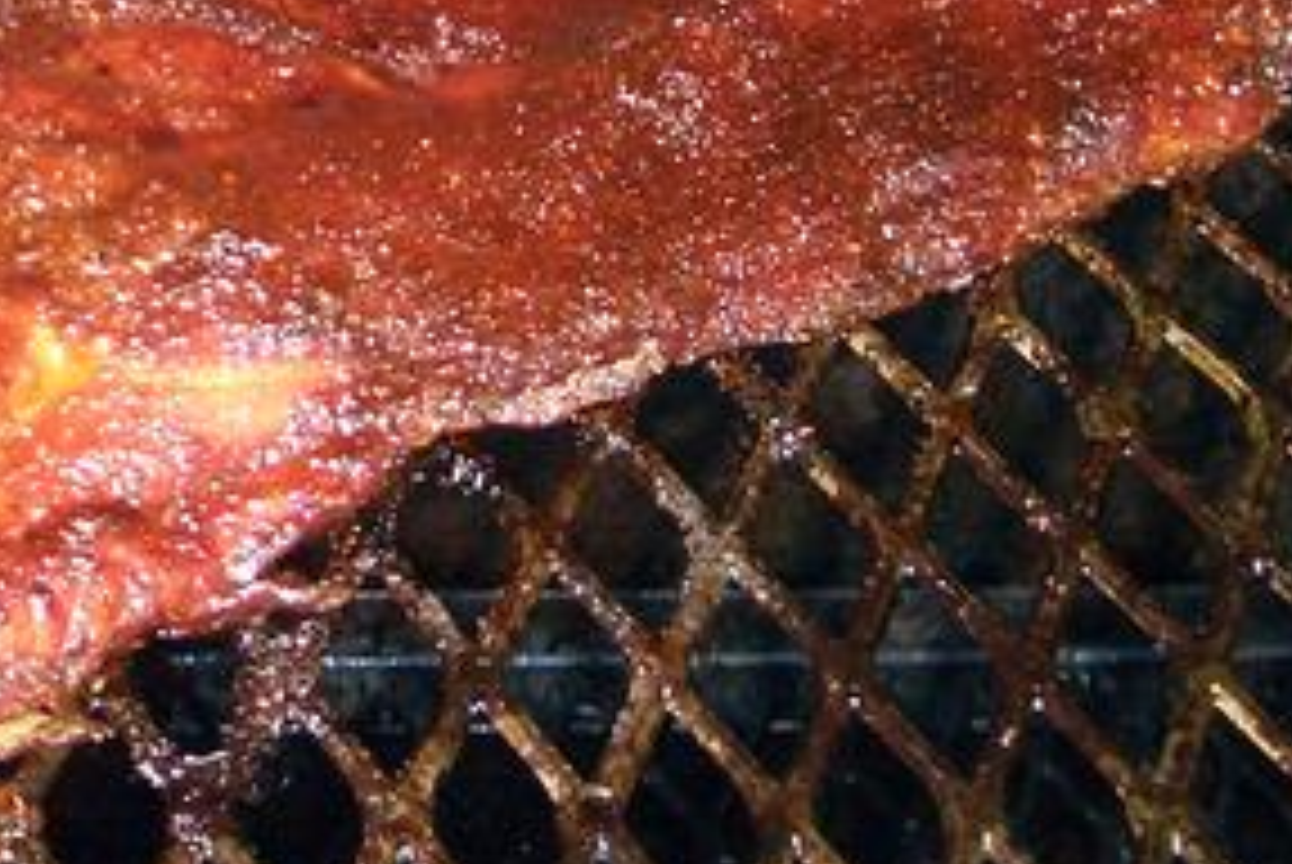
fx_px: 4095
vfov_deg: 11.9
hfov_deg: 17.6
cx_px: 117
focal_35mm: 114
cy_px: 34
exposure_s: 1/60
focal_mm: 5.8
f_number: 2.6
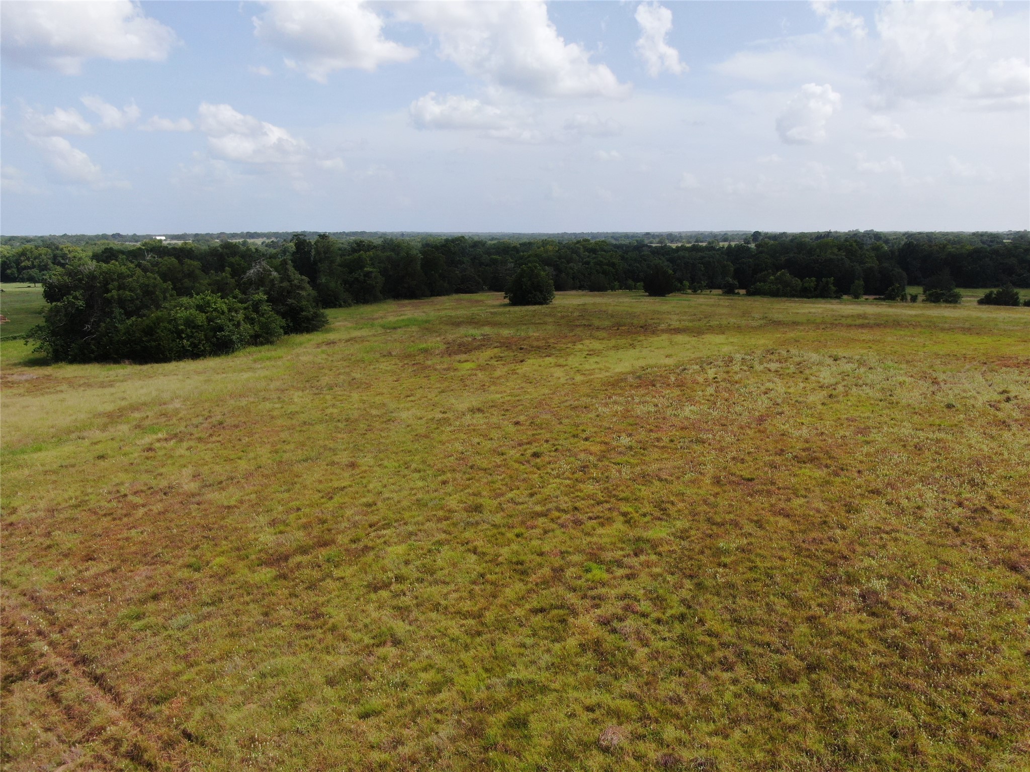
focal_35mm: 24
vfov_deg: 56.8
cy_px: 386
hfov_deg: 71.6
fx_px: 714
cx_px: 515
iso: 100
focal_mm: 4.39
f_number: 2.8
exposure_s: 1/1250
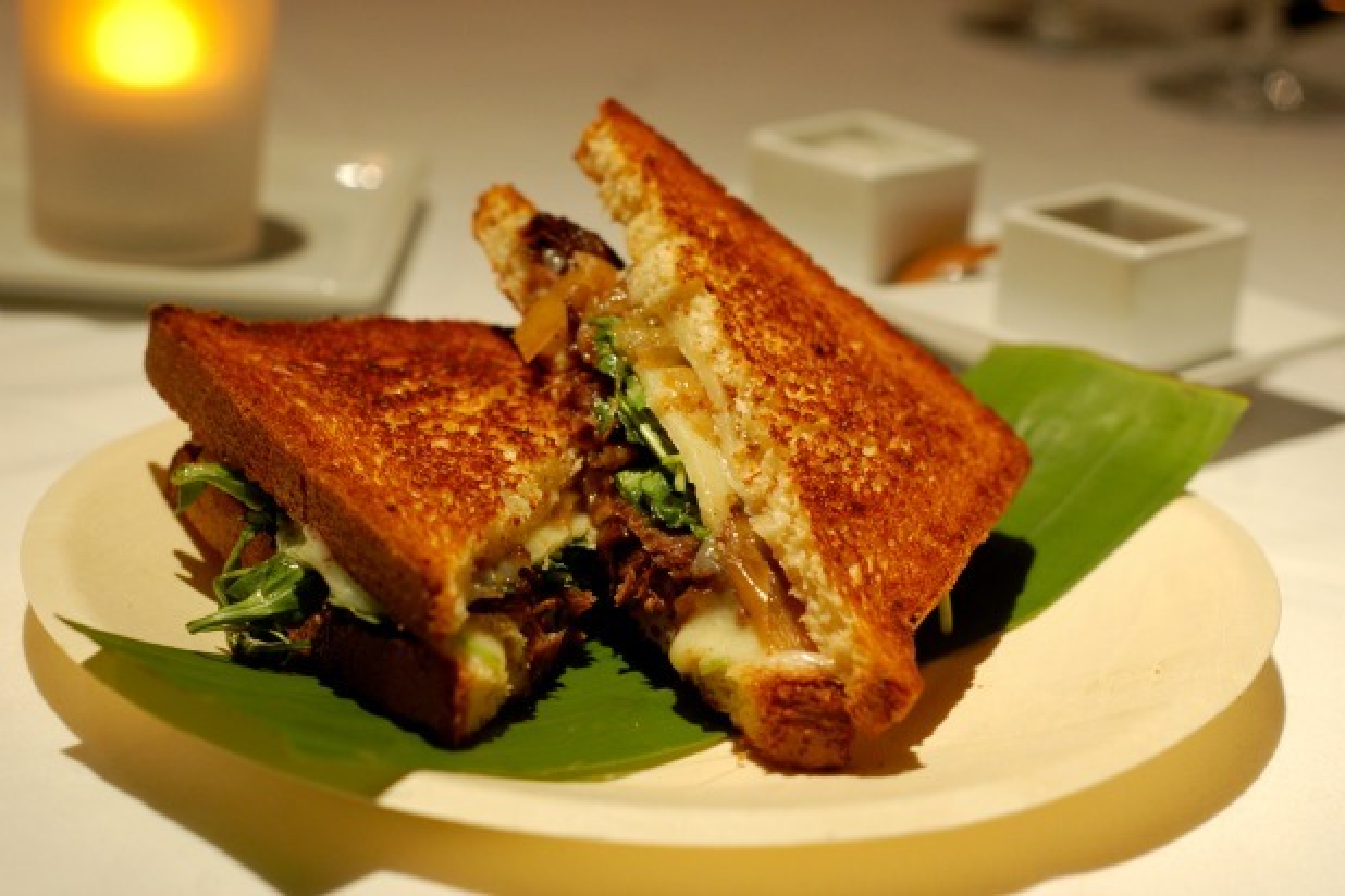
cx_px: 672
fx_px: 2802
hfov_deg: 27.0
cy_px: 448
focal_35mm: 75
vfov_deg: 18.2
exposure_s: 1/25
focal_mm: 50
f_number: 4
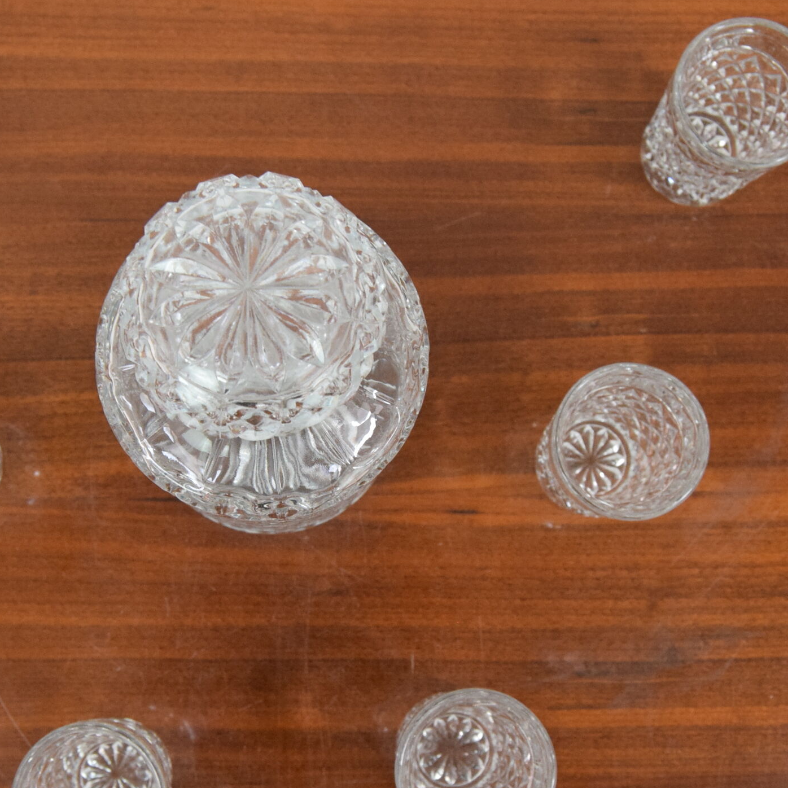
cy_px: 466
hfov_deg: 27.2
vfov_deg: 27.3
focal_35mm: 63
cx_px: 296
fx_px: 1620
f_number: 7.1
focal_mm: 23
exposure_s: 1/200
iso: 1600
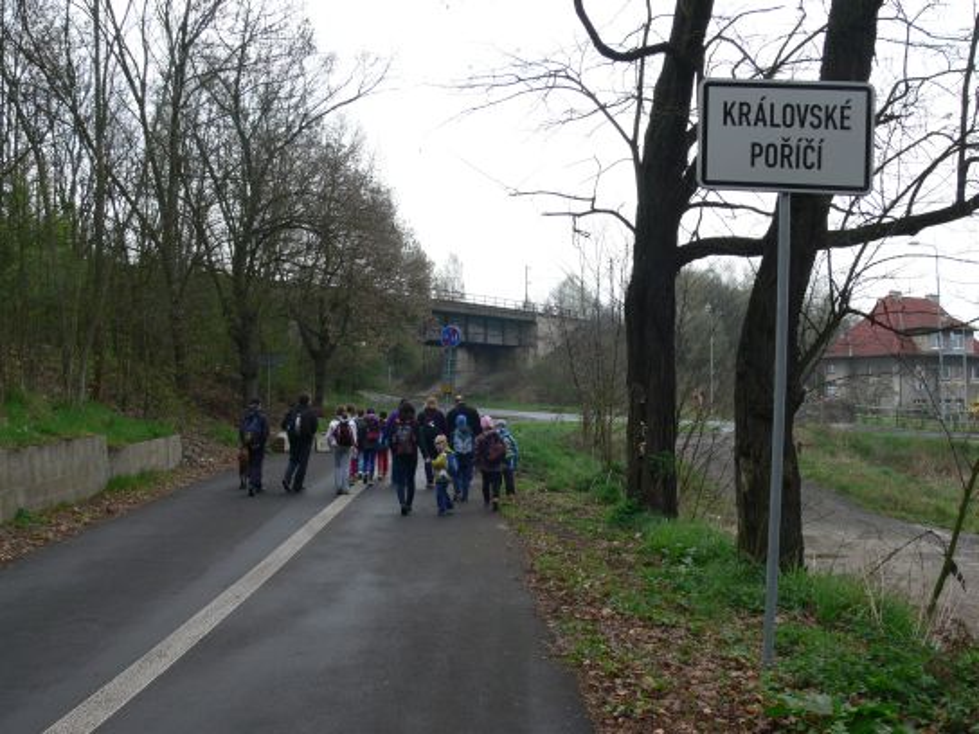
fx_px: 990
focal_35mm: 35
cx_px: 490
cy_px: 367
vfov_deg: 40.7
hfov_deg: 52.6
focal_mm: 7.4
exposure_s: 1/125
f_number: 5
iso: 100
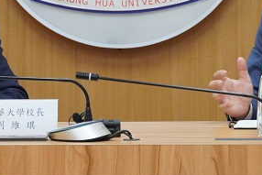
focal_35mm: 275
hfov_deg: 7.5
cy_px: -17
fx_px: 2004
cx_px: 132
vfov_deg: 5.0
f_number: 5.6
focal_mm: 73
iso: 2500
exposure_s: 1/160
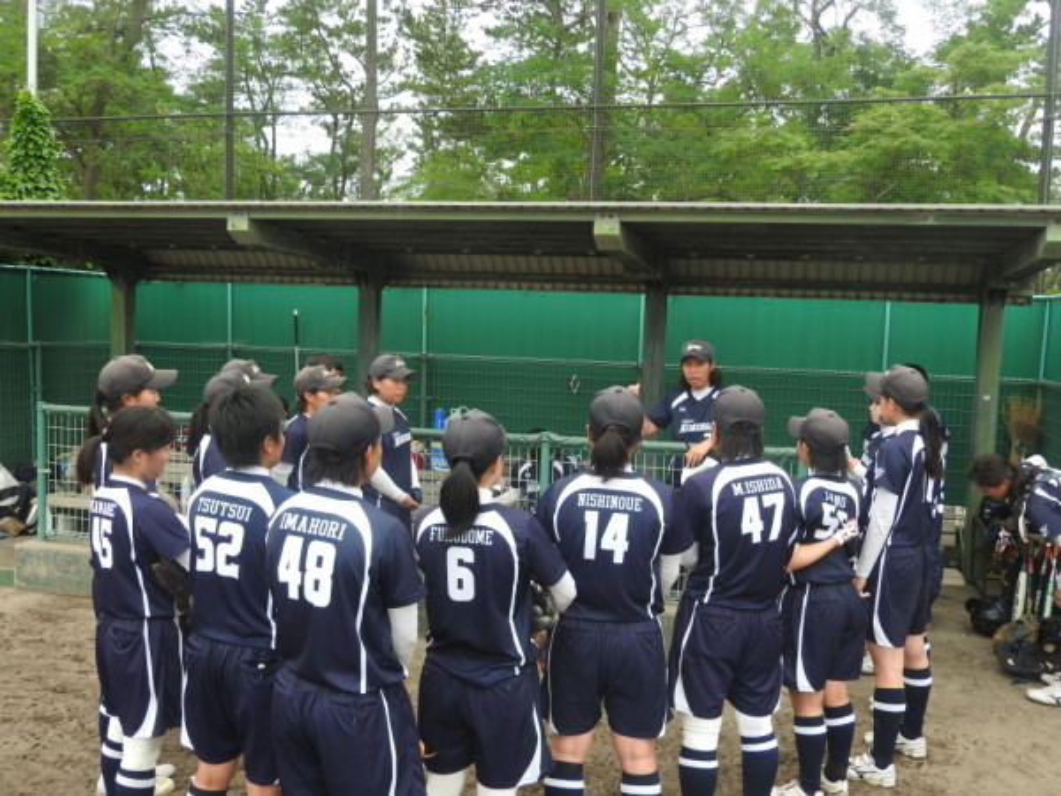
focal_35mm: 33
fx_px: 1011
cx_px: 530
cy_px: 398
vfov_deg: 42.9
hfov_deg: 55.4
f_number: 3.6
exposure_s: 1/250
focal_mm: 5.9
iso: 100
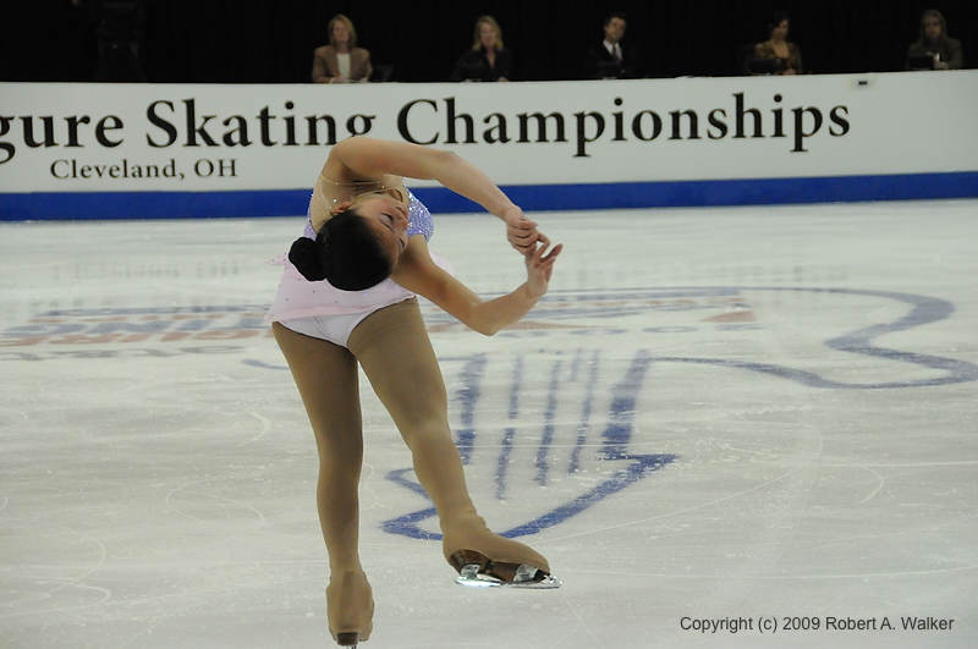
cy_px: 324
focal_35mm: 123
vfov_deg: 11.1
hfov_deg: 16.7
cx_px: 489
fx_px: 3337
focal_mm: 82
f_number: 5.6
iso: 3200
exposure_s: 1/1250
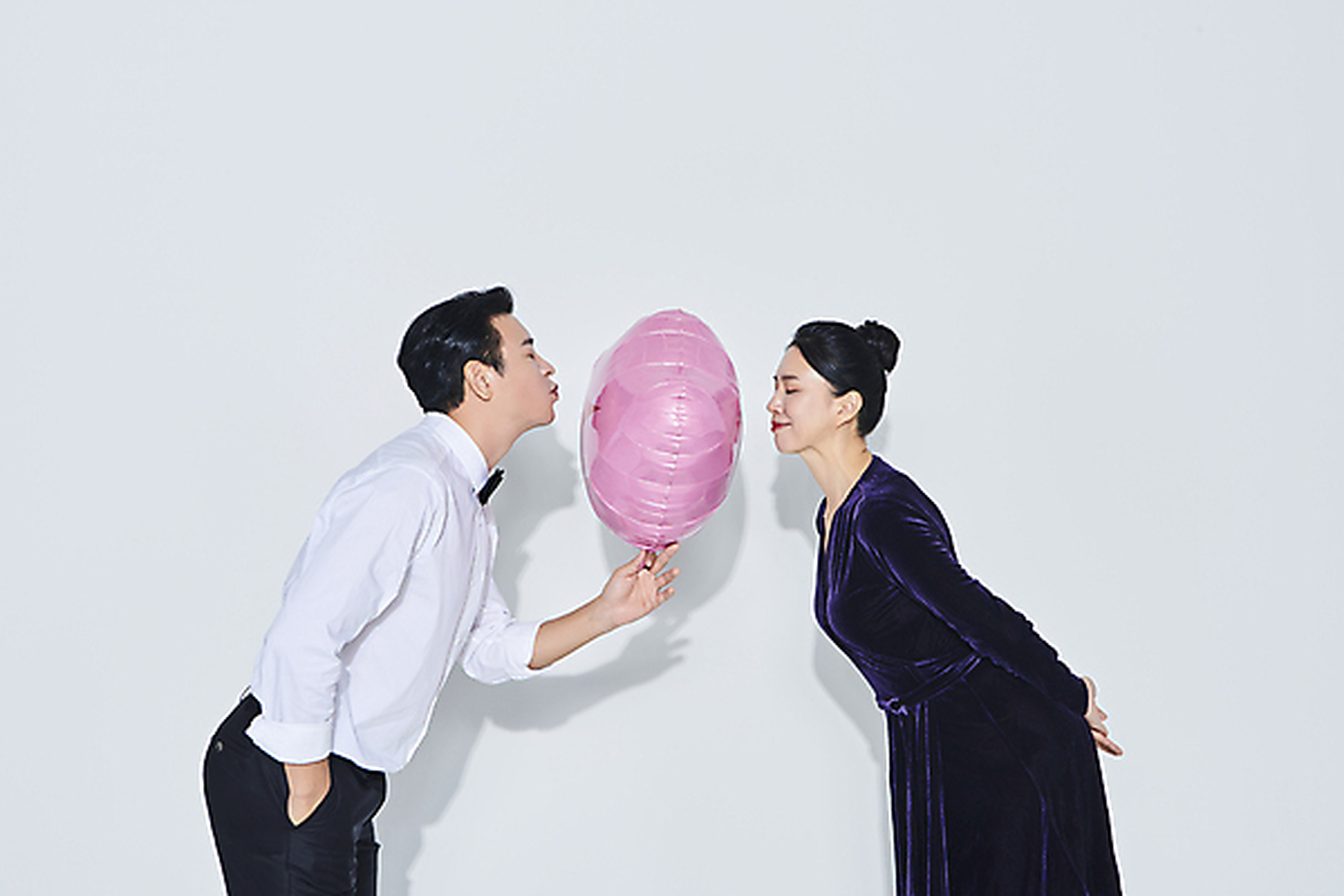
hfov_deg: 48.5
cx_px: 672
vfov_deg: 33.4
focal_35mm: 40
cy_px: 448
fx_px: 1493
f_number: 14
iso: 100
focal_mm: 40
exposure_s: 1/125
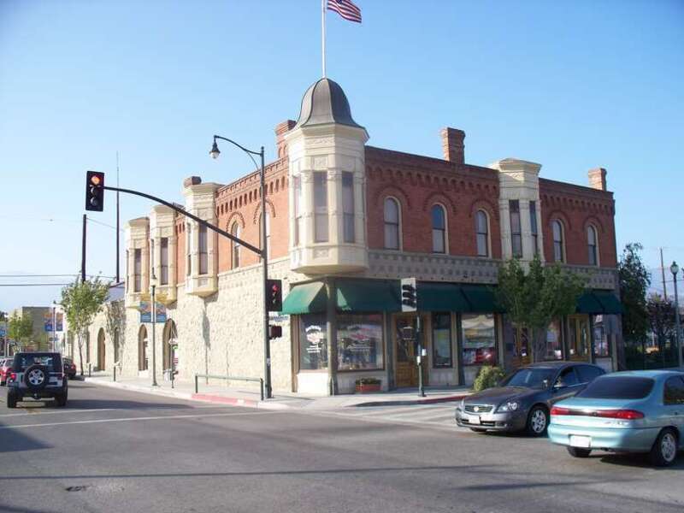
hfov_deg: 51.4
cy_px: 256
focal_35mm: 36
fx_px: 711
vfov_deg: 39.7
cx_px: 342
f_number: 2.8
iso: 64
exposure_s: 1/500
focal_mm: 7.54
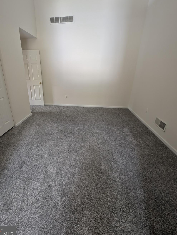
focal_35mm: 14
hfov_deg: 85.2
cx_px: 75
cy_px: 104
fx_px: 95
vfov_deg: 101.5
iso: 128
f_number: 1.95
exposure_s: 1/23.8
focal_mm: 2.23
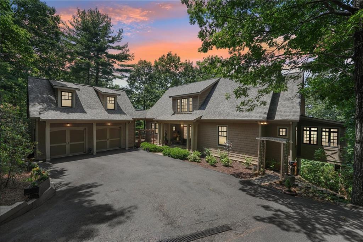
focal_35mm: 14
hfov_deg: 104.3
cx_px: 182
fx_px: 141
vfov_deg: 81.1
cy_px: 121
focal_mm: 14
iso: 320
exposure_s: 1/320
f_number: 8
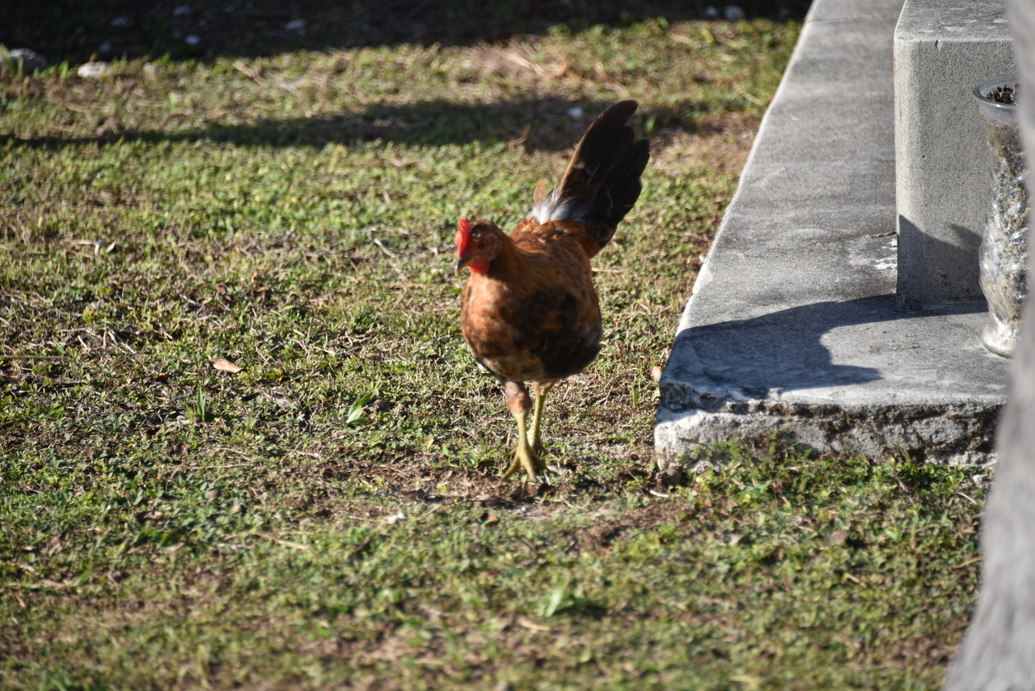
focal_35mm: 300
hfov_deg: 6.9
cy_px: 346
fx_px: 8626
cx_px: 518
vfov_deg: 4.6
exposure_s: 1/640
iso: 220
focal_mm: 300
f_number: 5.6
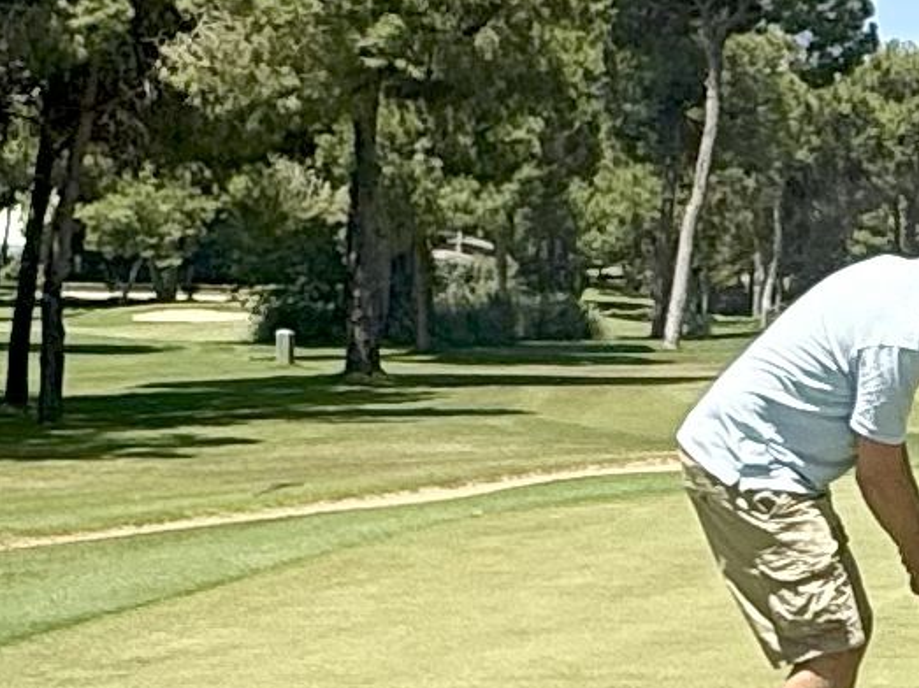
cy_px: 363
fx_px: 2867
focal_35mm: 108
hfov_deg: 16.9
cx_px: 1260
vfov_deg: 13.7
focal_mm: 2.22
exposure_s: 1/1656
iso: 50
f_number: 2.2
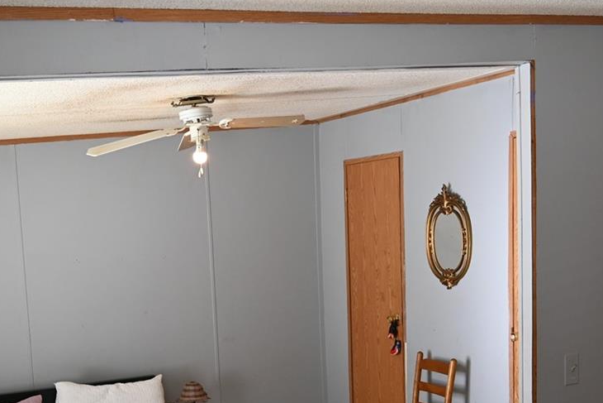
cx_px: 325
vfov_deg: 28.6
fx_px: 771
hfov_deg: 42.7
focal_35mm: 46
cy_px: 324
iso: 400
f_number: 4
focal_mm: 14
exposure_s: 1/160
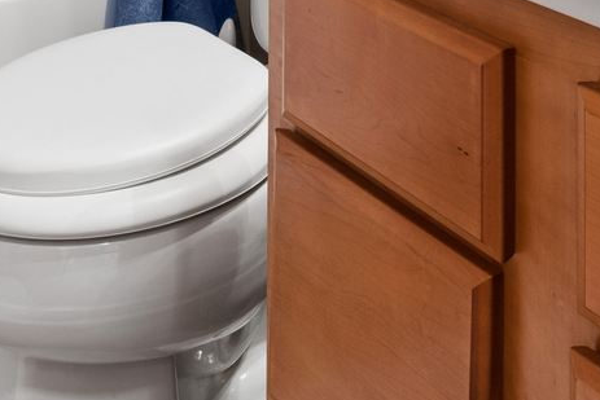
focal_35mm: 63
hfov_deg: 31.9
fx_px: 1050
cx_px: 294
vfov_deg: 18.0
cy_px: -280
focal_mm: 12
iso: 250
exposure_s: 1/5
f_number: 8
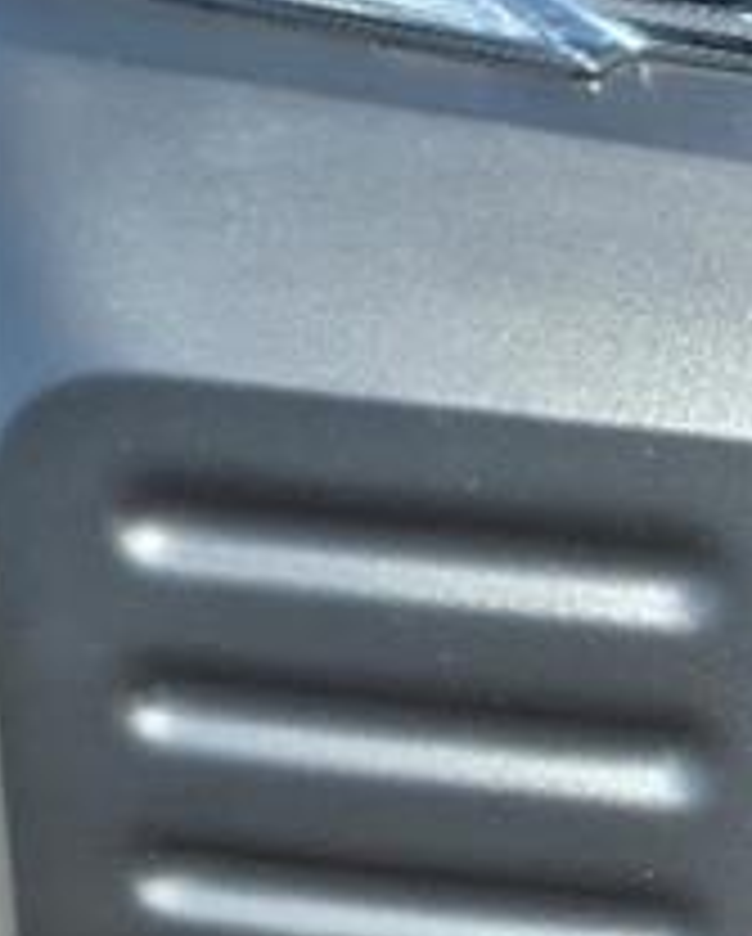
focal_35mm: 81
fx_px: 2249
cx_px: 1409
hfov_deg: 15.8
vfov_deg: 23.3
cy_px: 680
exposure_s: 1/1000
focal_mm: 3.58
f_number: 1.9
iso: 40
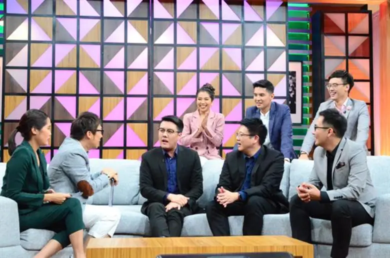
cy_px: 129
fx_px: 648
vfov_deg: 22.5
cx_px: 195
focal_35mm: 60
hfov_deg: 33.5
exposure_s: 1/400
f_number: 4
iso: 6400
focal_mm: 40
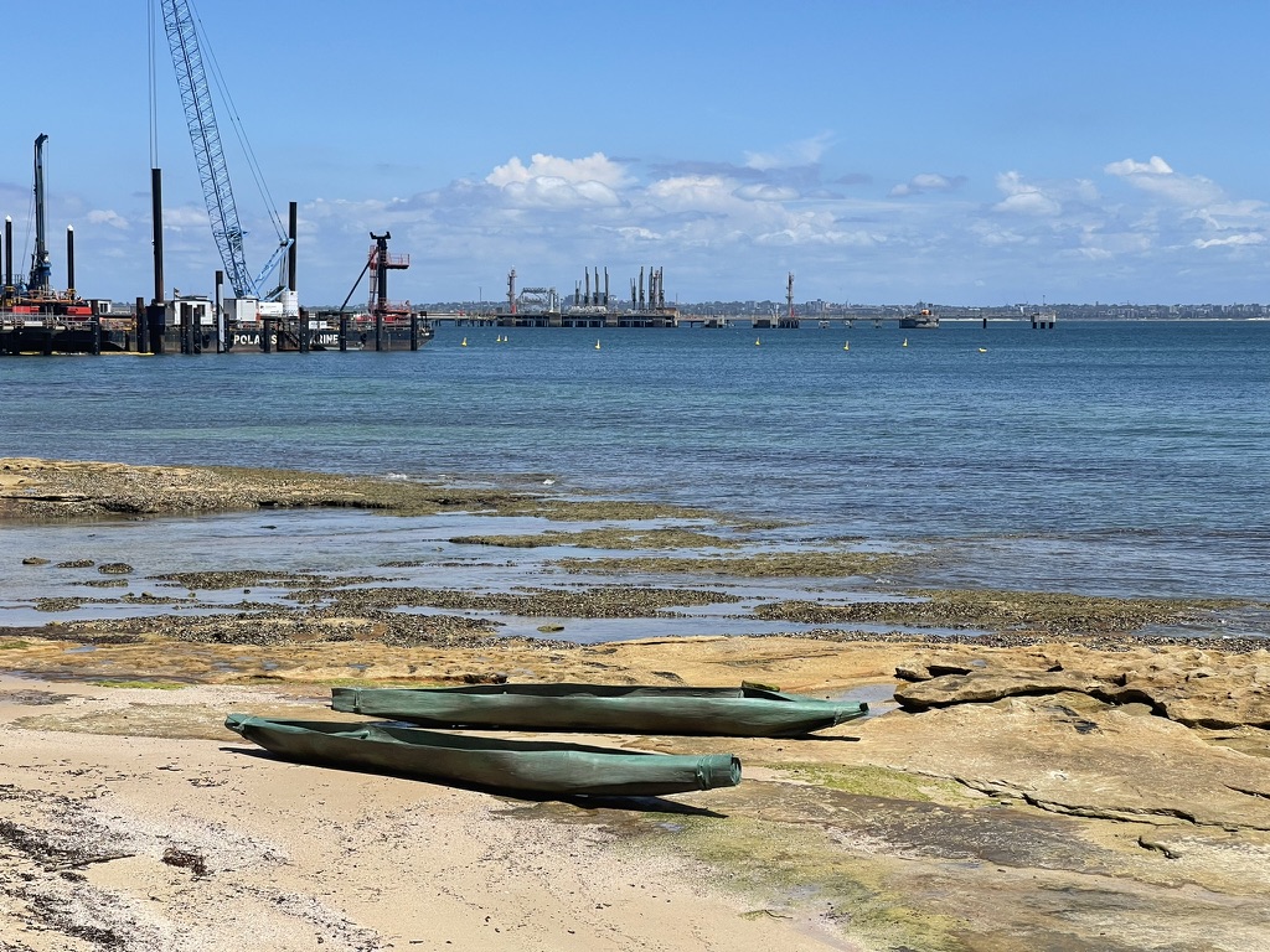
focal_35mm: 64
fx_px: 2348
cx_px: 635
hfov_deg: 30.3
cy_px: 476
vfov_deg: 22.9
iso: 20
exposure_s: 1/1946
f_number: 2.2
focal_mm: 7.5
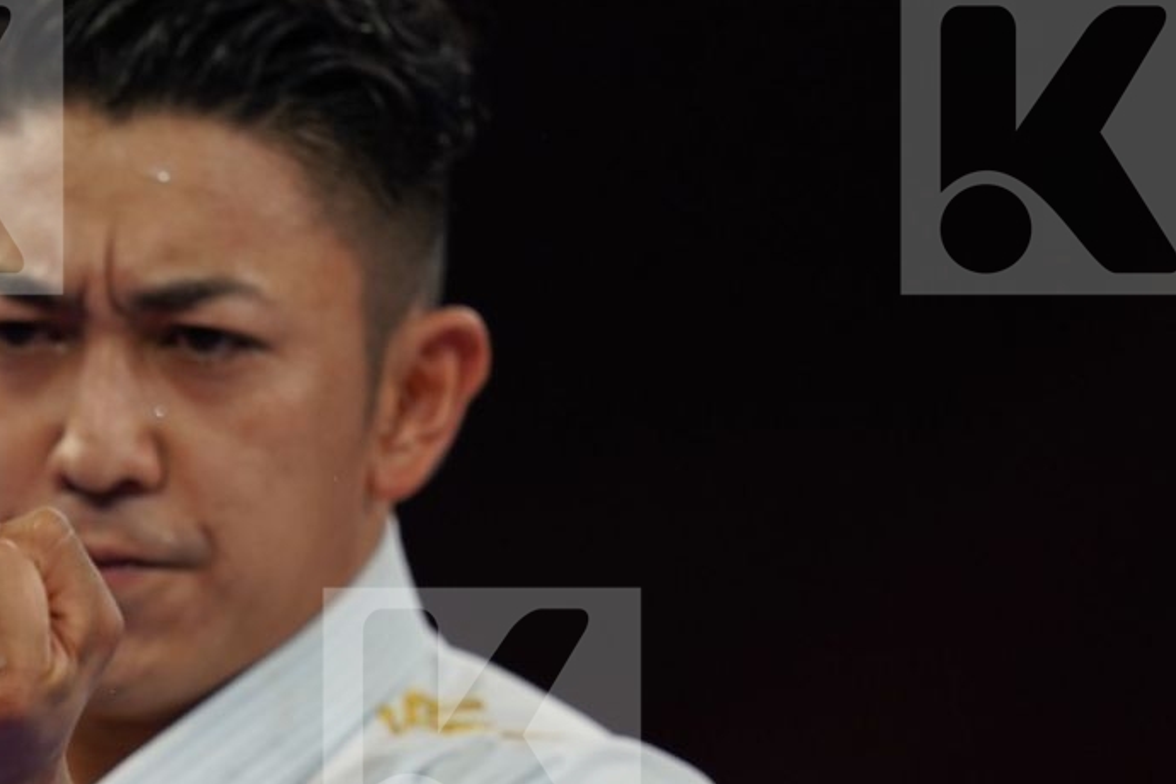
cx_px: -95
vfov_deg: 1.3
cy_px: 743
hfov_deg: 2.0
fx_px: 34069
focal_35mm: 1043
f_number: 2.8
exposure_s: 1/500
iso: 640
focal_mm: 400
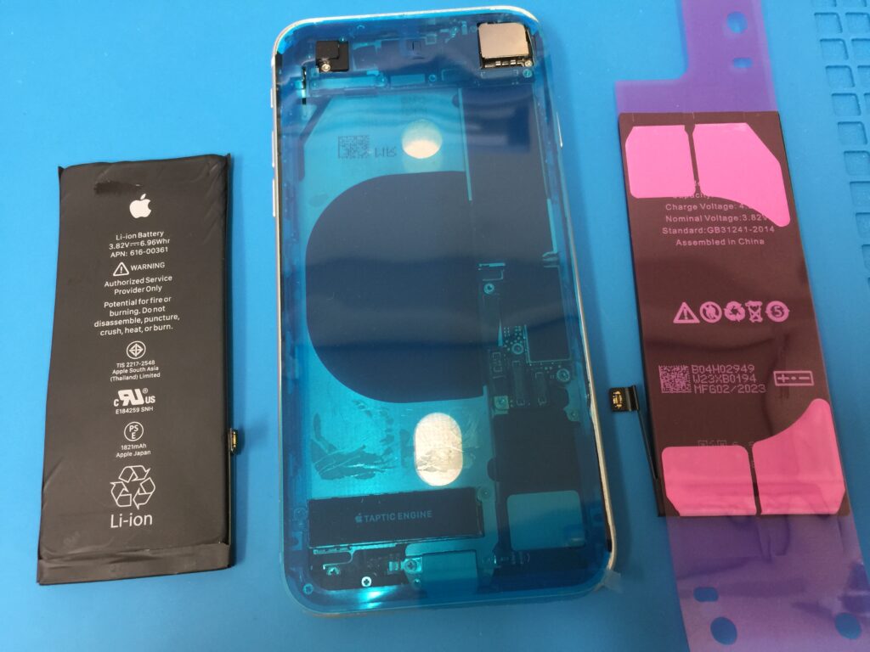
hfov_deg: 61.7
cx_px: 435
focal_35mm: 29
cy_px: 326
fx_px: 729
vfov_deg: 48.2
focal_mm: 4.15
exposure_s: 1/17
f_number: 2.2
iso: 64
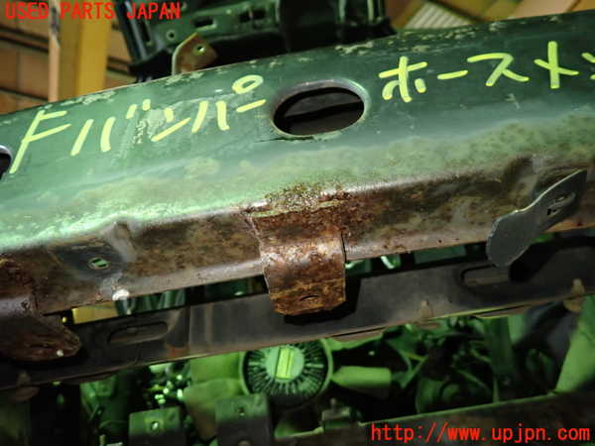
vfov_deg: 54.9
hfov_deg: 69.4
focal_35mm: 25
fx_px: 430
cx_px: 298
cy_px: 223
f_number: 2
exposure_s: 1/30
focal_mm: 4.5
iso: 500
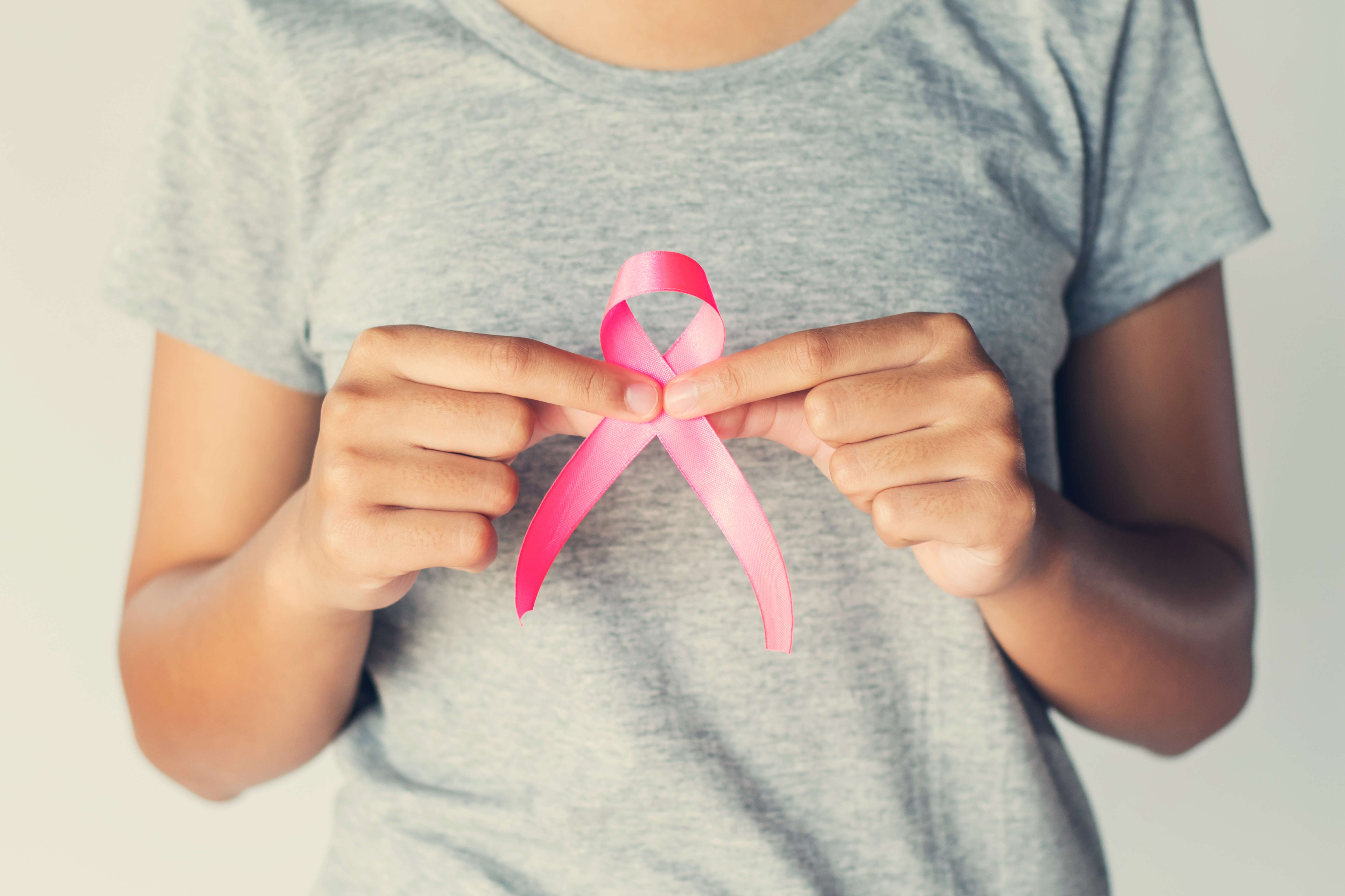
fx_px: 2802
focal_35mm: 75
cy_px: 448
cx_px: 672
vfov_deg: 18.2
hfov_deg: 27.0
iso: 250
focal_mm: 50
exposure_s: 1/160
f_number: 3.2
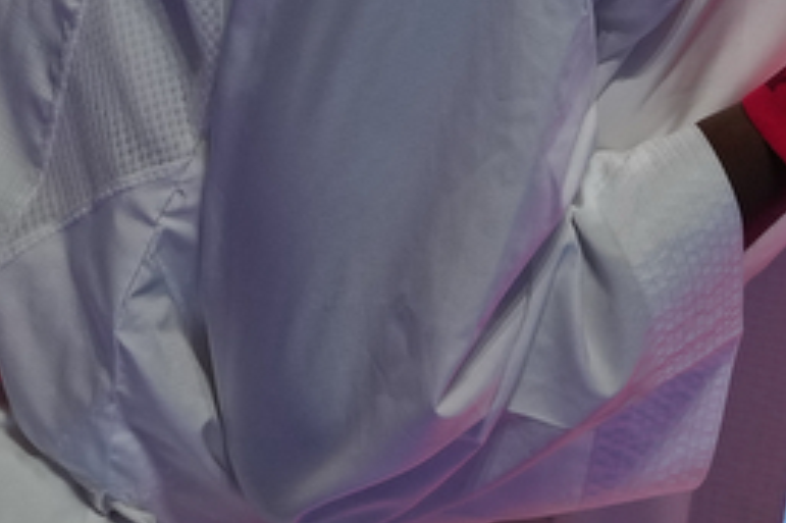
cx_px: 1159
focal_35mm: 817
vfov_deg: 1.7
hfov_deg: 2.5
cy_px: -1015
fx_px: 17826
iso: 640
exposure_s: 1/1000
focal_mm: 131
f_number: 2.8
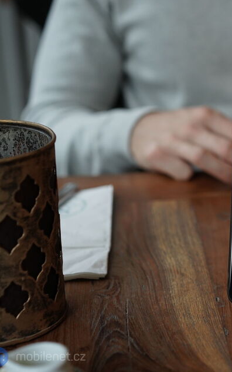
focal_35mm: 85
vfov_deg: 24.4
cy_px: 186
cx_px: 262
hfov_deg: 15.0
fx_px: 859
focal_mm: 55
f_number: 3.5
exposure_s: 1/160
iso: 1600
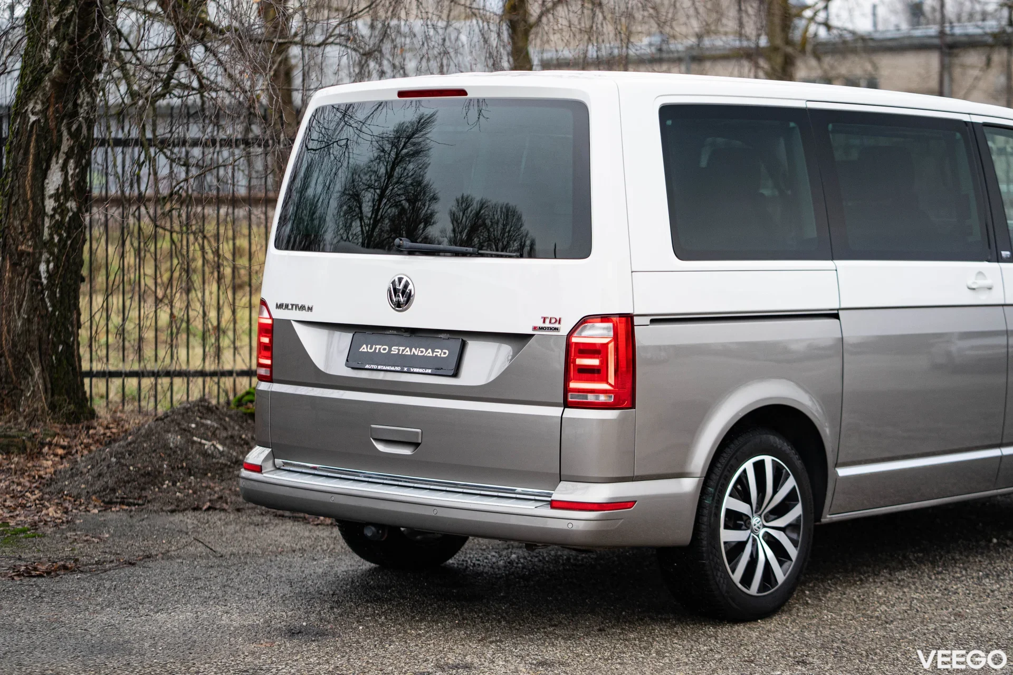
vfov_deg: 16.1
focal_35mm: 85
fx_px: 2392
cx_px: 506
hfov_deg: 23.9
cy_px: 338
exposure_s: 1/200
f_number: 2.8
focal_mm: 85
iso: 500
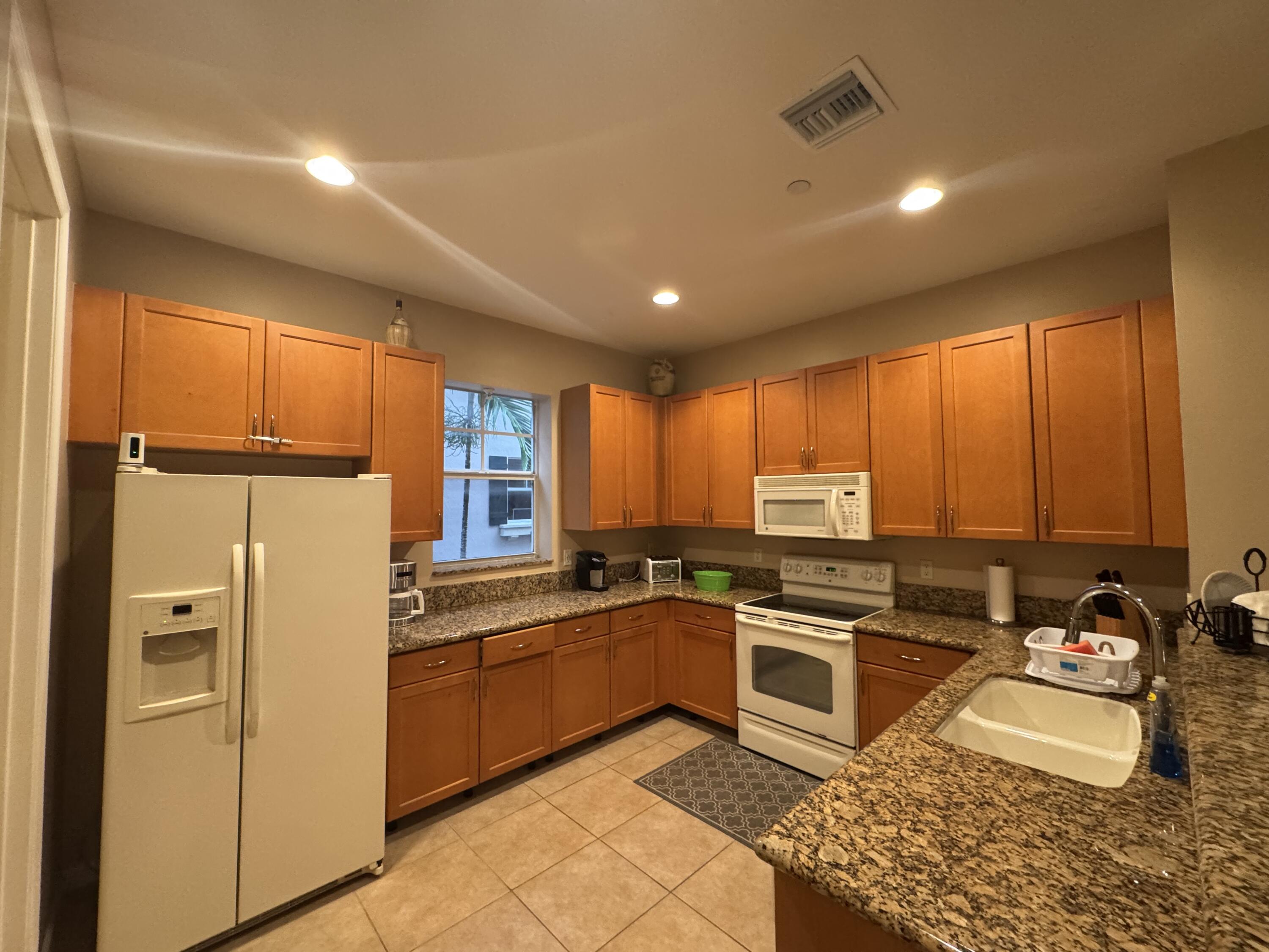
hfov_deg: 102.1
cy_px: 476
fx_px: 513
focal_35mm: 14
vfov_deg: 85.7
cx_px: 634
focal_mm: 2.22
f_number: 2.2
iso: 500
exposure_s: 1/60
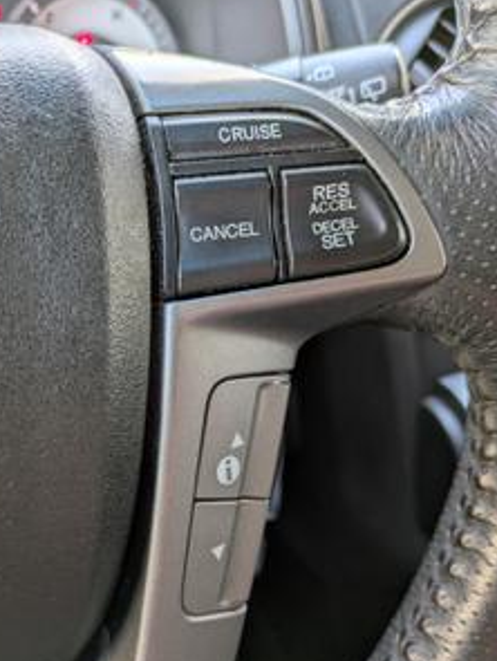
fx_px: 611
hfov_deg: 44.1
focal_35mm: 32
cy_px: 397
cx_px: 213
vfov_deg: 56.3
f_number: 1.89
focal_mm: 5.43
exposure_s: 1/40
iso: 112
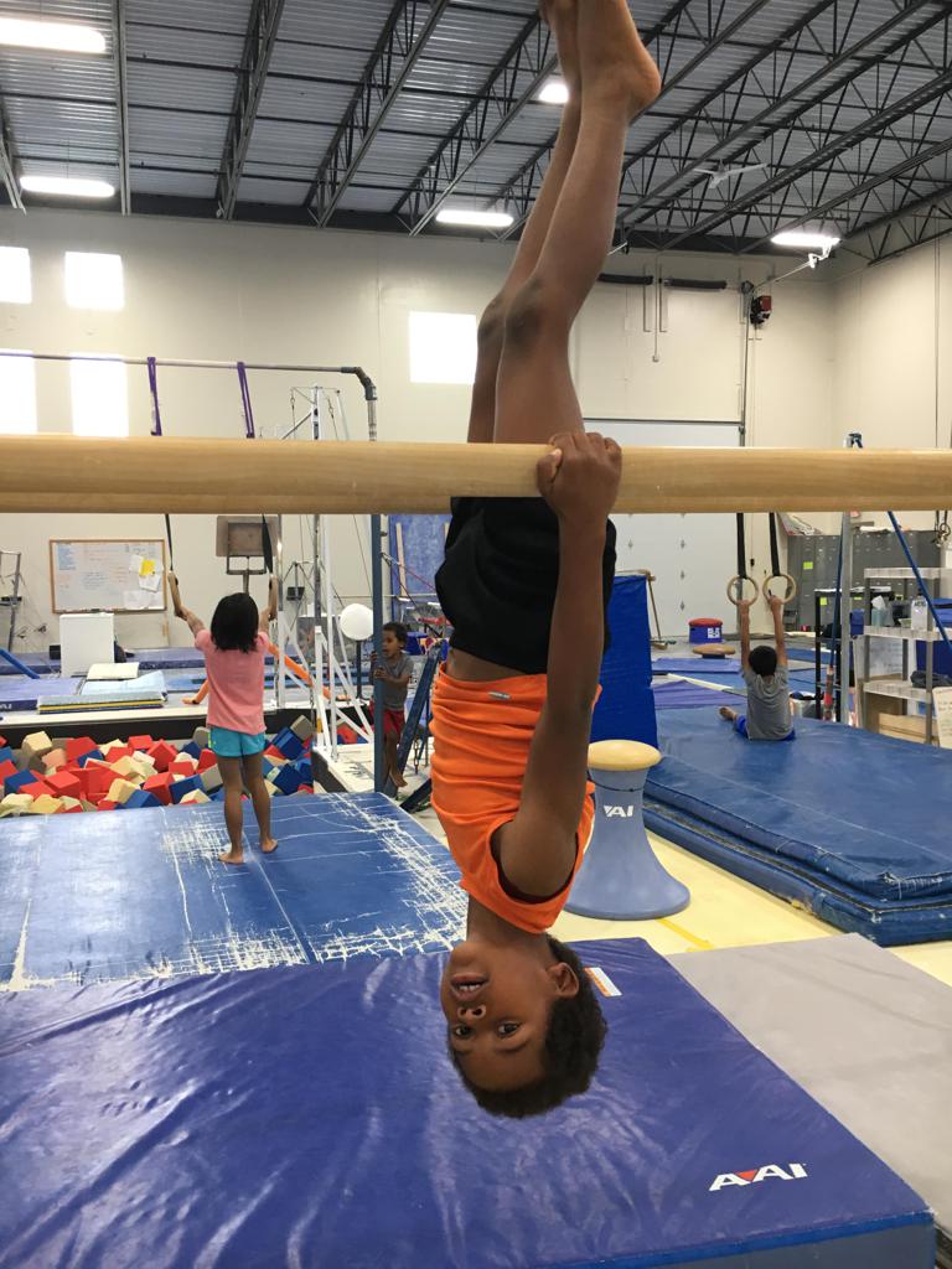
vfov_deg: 61.7
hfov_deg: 48.2
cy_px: 634
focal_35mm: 29
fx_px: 1063
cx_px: 476
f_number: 2.2
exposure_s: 1/30
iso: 80
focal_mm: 4.15
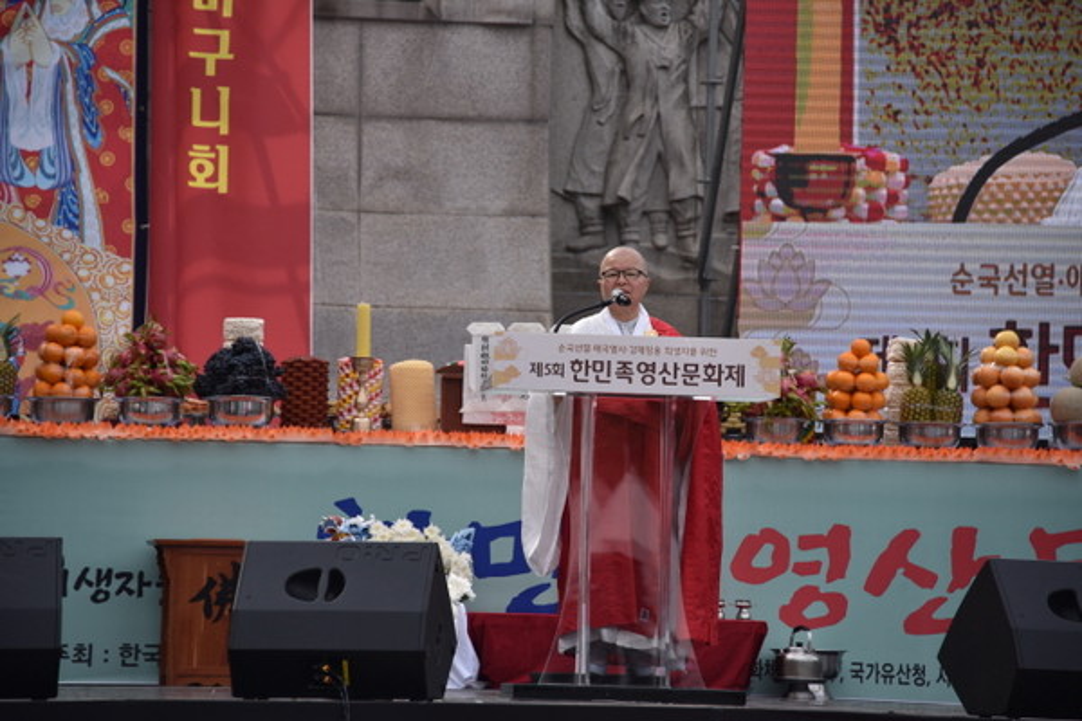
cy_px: 360
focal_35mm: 200
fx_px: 6011
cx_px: 541
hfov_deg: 10.3
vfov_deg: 6.9
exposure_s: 1/500
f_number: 5.6
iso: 200
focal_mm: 200
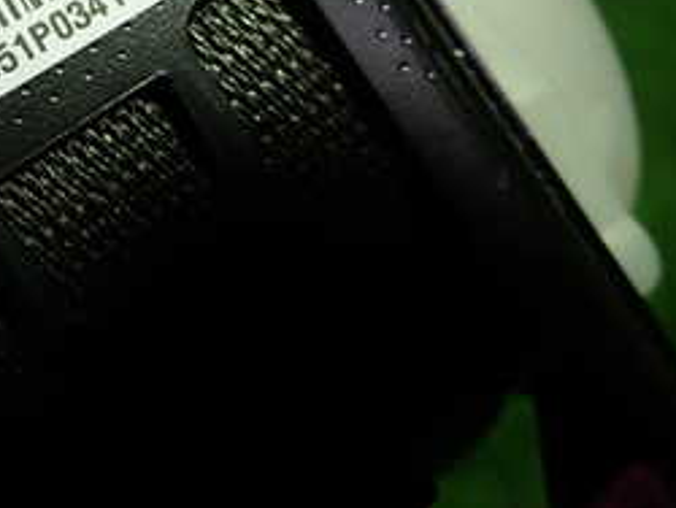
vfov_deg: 23.5
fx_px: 1173
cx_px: -11
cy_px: 8
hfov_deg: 29.8
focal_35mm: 60
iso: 125
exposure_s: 1/60
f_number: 2
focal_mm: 4.5
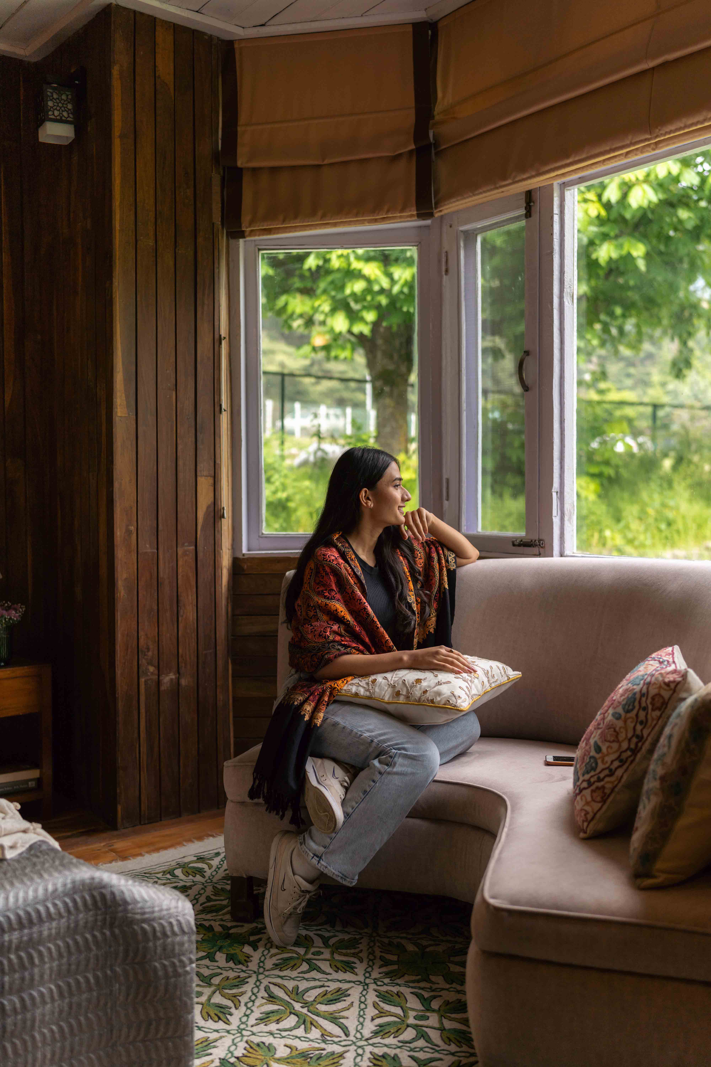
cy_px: 534
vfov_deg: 54.4
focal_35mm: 35
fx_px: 1037
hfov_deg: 37.9
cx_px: 356
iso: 250
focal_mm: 35
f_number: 1.8
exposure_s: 1/800
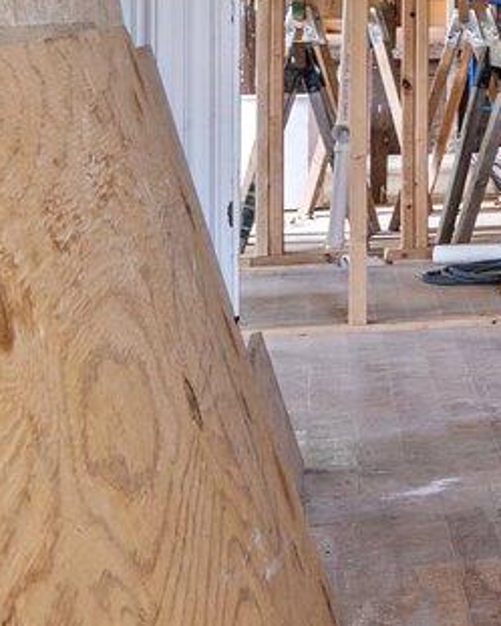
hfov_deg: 10.3
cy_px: 13
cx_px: 1539
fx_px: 1945
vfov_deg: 17.9
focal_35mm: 105
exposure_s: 1/1.67
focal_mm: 17
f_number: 9
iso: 320
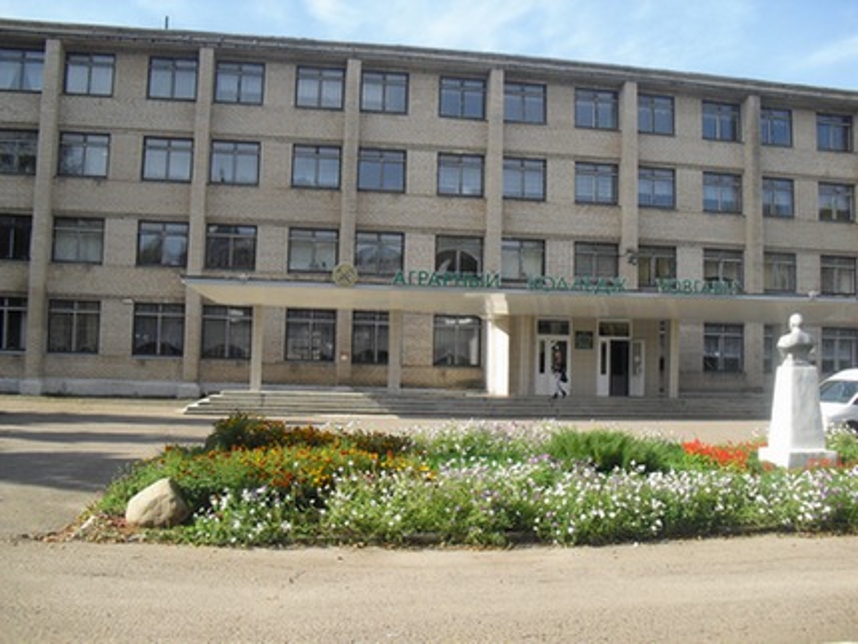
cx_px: 429
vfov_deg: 39.7
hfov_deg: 51.3
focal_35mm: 36
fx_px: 893
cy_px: 322
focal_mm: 6.3
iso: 200
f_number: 7.8
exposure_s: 1/200
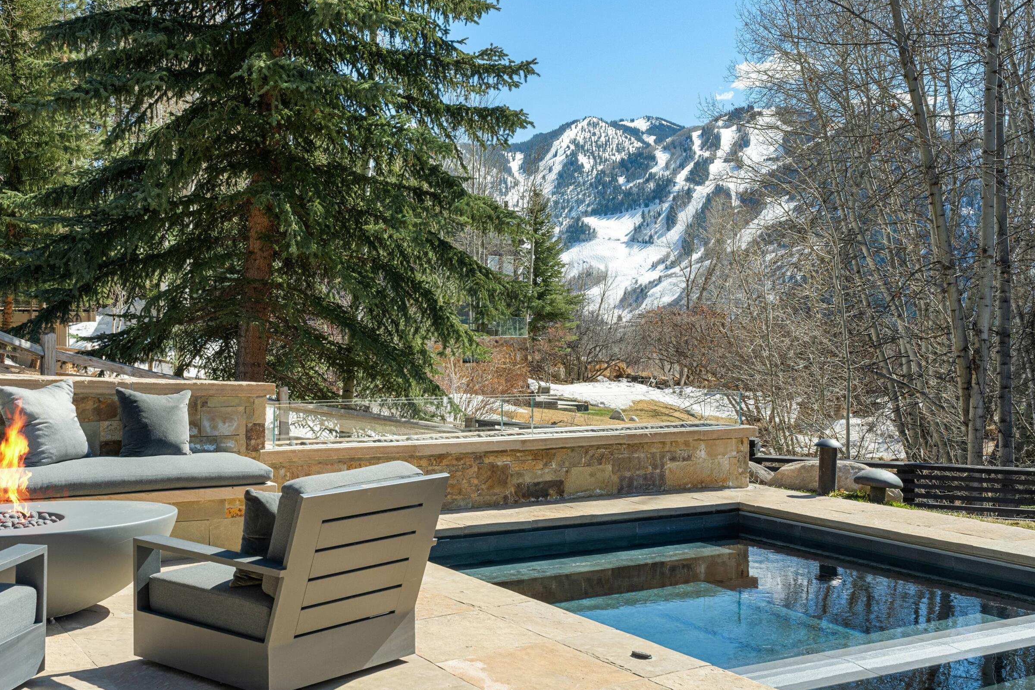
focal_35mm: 41
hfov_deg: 47.5
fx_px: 1168
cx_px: 412
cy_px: 332
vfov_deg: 32.9
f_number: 10
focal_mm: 32.5
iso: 500
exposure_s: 1/125
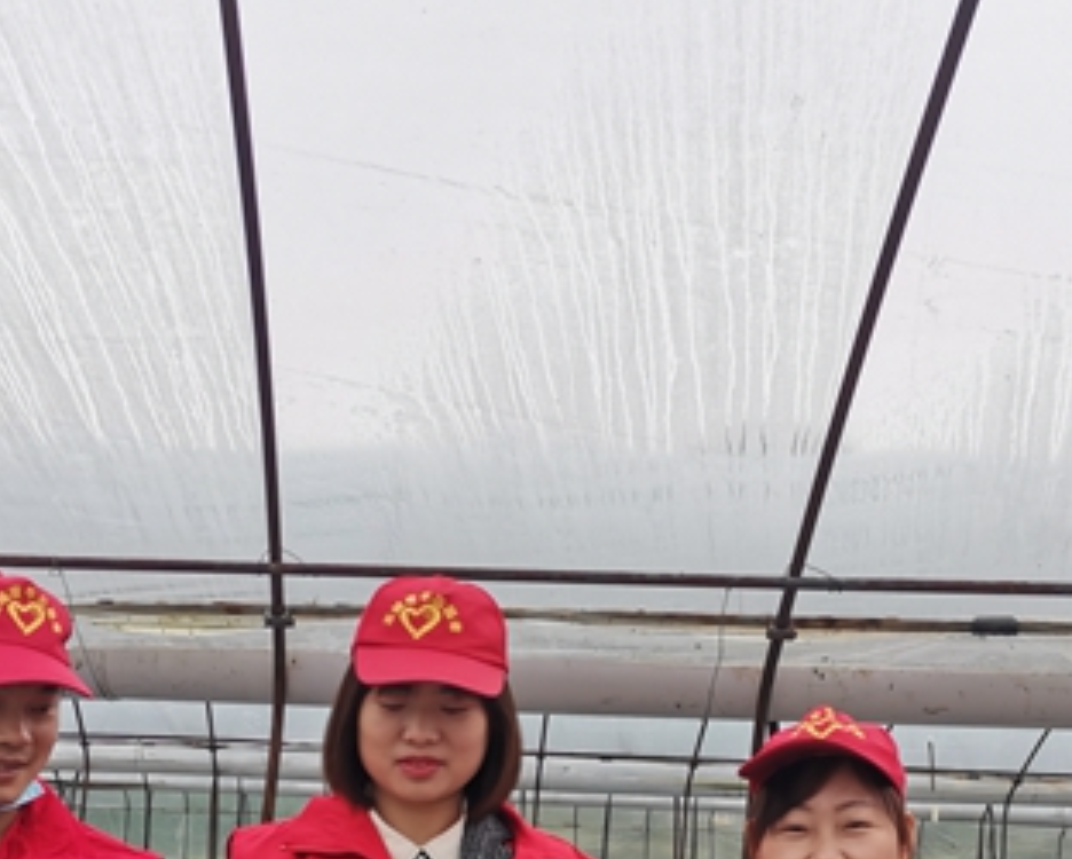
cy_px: 735
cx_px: 612
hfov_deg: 35.9
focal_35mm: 52
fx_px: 1651
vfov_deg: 28.3
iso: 50
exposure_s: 1/209
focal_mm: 4.75
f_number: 1.8
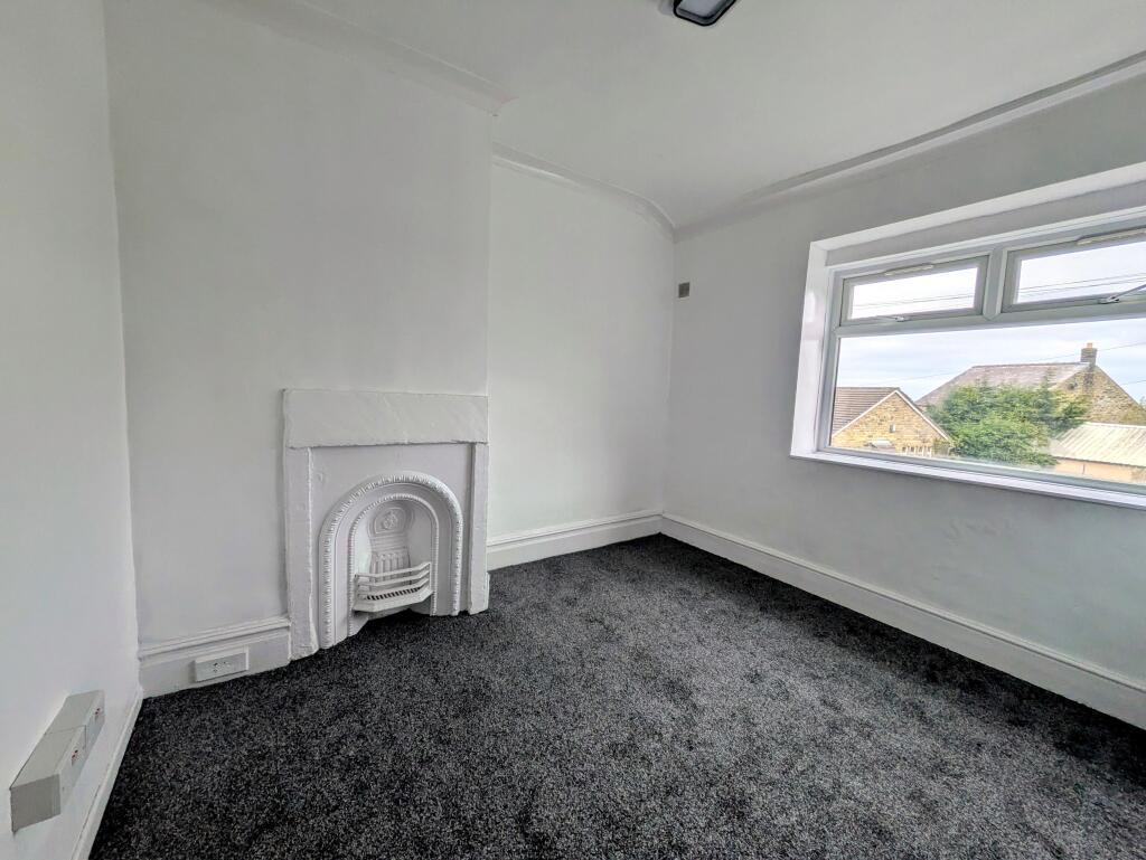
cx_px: 573
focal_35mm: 14
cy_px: 430
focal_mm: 1.83
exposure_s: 1/331
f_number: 2.2
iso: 48
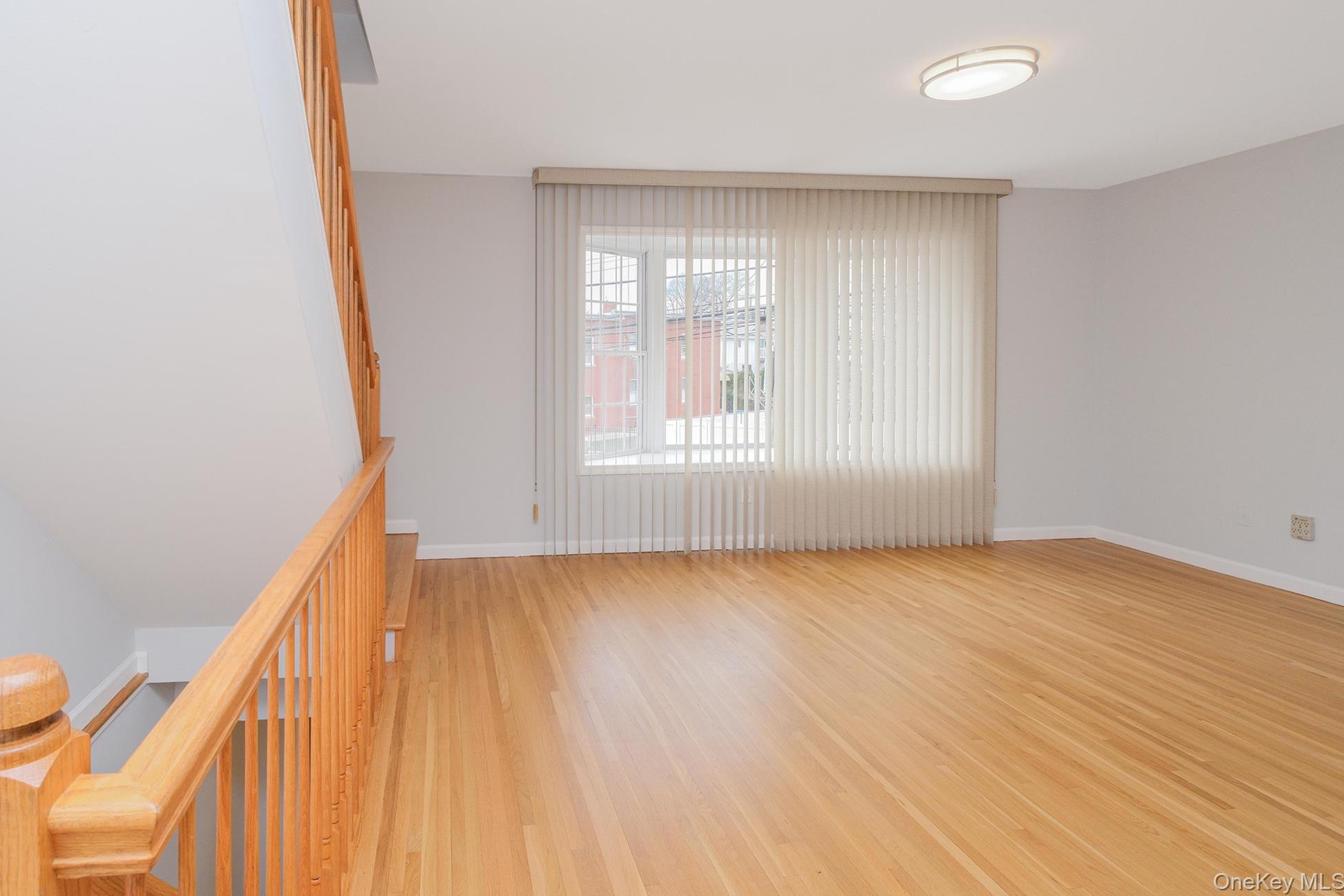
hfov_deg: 90.0
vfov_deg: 67.3
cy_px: 424
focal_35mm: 18
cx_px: 643
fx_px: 672
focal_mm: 11.1
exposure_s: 1/60
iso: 640
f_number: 8
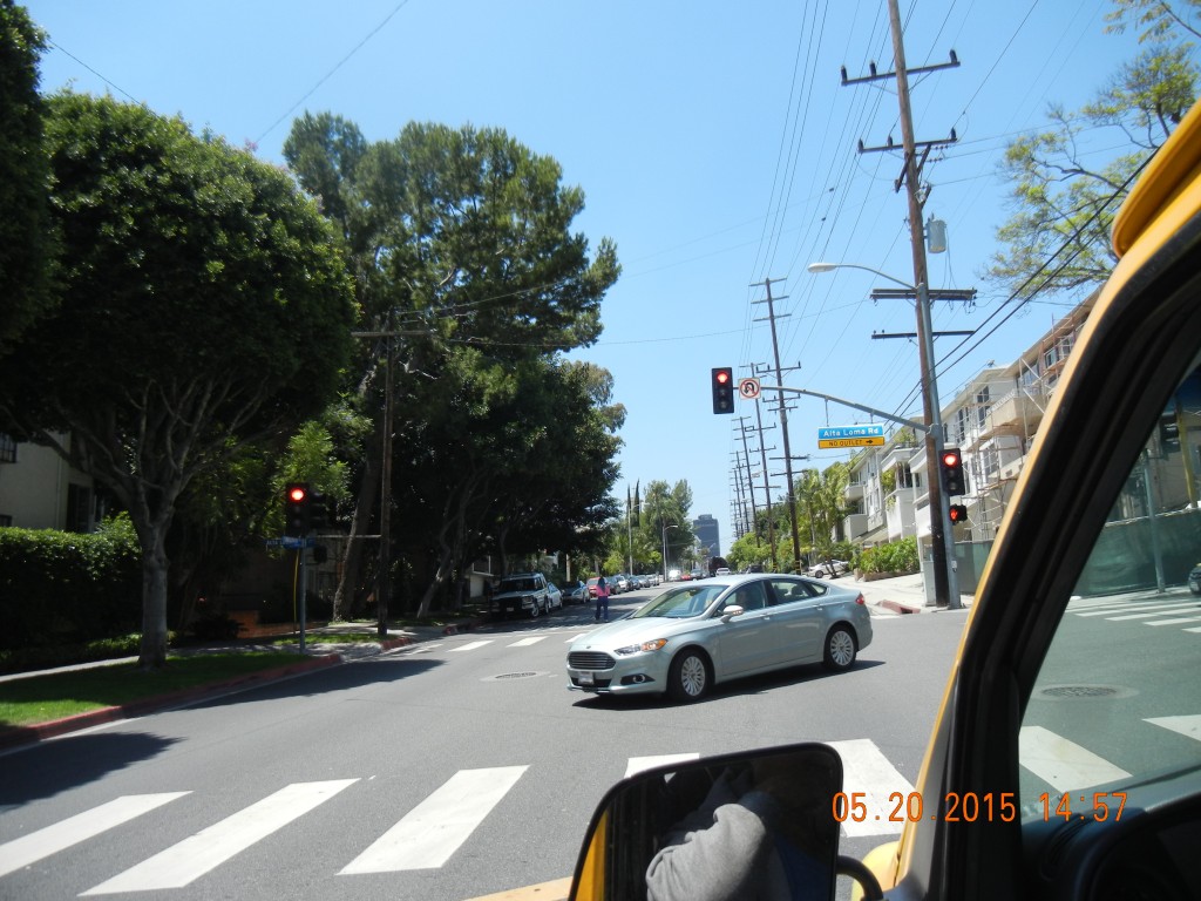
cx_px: 600
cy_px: 450
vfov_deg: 46.8
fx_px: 1041
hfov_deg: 60.0
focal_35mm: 30
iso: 160
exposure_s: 1/249
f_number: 7
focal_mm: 5.4
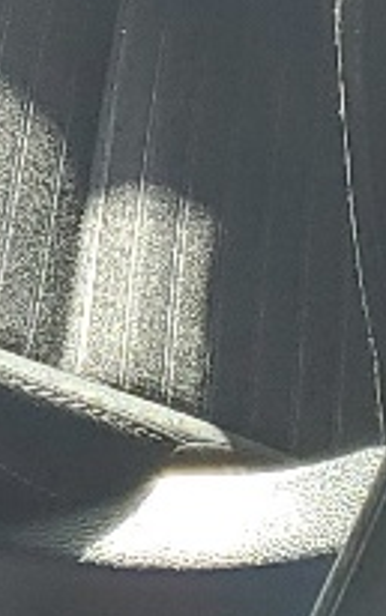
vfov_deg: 9.4
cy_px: -466
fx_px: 3597
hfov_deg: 5.7
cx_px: -835
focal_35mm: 214
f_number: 1.5
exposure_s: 1/526
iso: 50
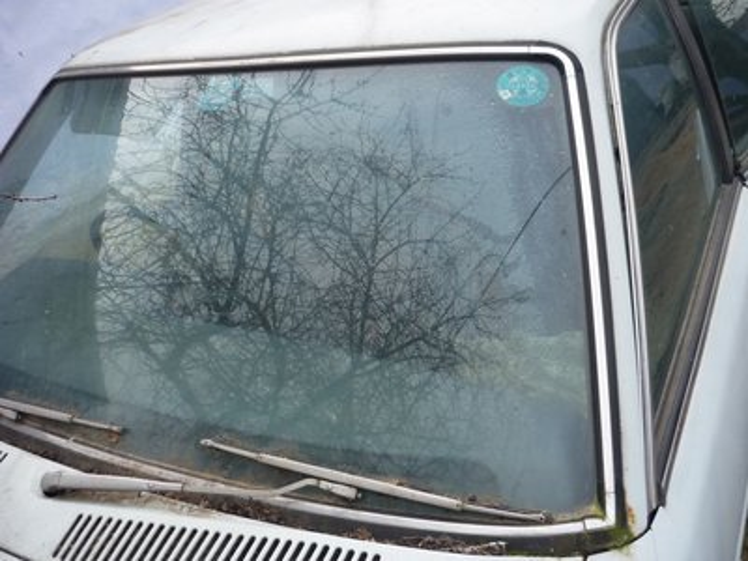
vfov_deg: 42.9
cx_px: 374
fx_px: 713
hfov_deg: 55.4
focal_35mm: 33
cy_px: 280
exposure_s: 1/125
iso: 100
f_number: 2.8
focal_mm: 5.5
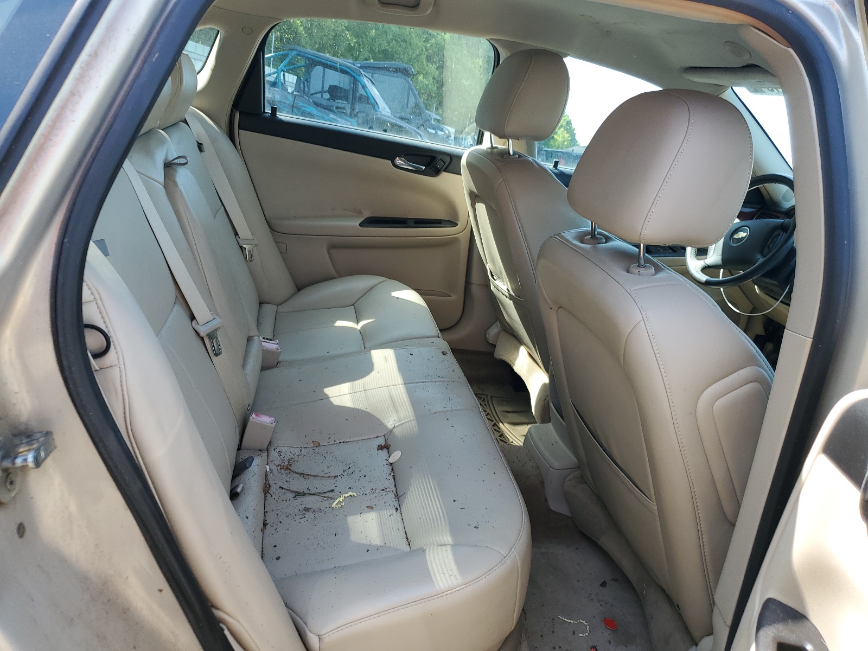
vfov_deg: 53.1
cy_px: 326
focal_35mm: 26
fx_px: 652
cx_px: 434
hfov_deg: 67.3
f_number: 1.5
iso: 50
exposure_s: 1/263
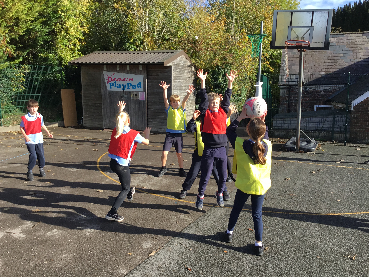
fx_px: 330
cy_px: 138
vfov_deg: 45.4
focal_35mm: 31
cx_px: 184
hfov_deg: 58.4
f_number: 2.4
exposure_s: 1/536
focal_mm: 3.3
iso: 25
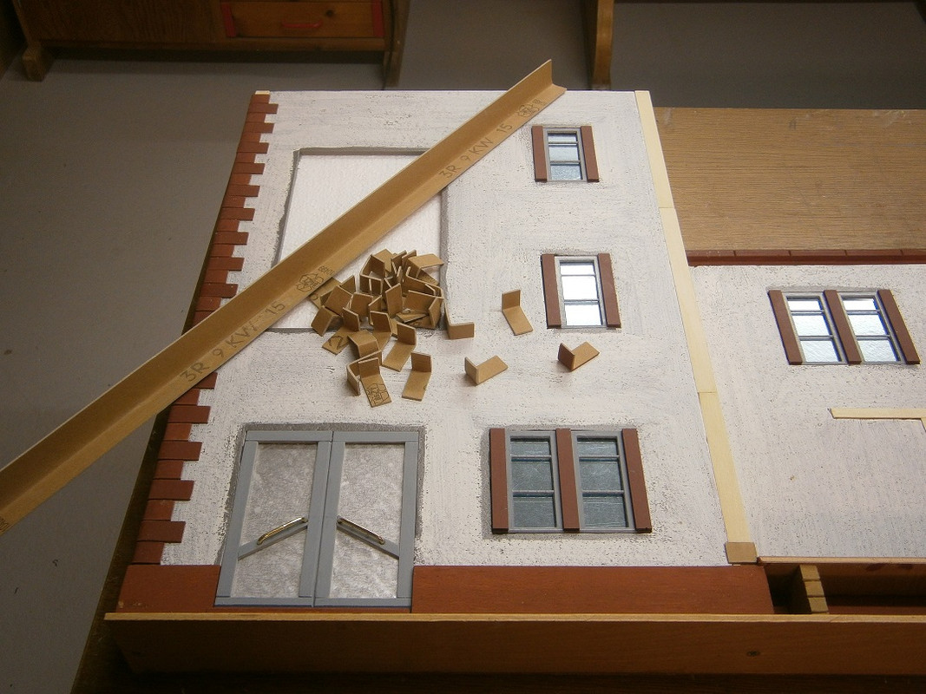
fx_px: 963
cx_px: 463
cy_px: 347
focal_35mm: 36
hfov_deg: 51.4
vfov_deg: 39.6
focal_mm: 6.4
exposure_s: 1/20
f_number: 3.1
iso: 125
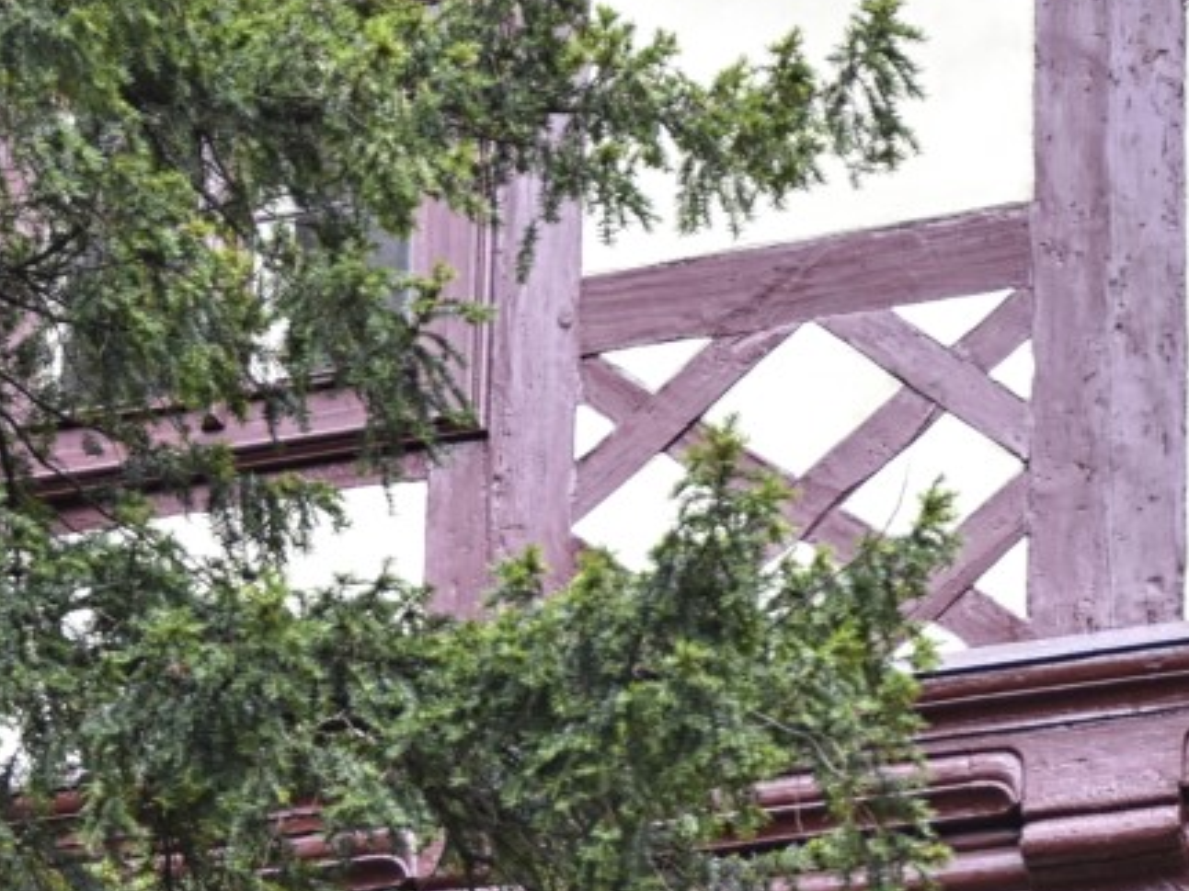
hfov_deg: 9.1
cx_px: 659
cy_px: 786
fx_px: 7452
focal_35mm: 217
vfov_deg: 6.8
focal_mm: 40
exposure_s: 1/25
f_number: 3.5
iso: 200
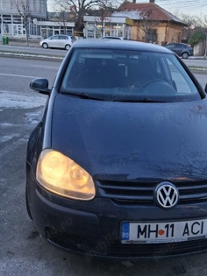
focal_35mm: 33
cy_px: 112
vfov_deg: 55.0
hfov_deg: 42.6
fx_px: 263
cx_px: 130
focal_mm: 3.98
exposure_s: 1/100
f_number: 1.8
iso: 50
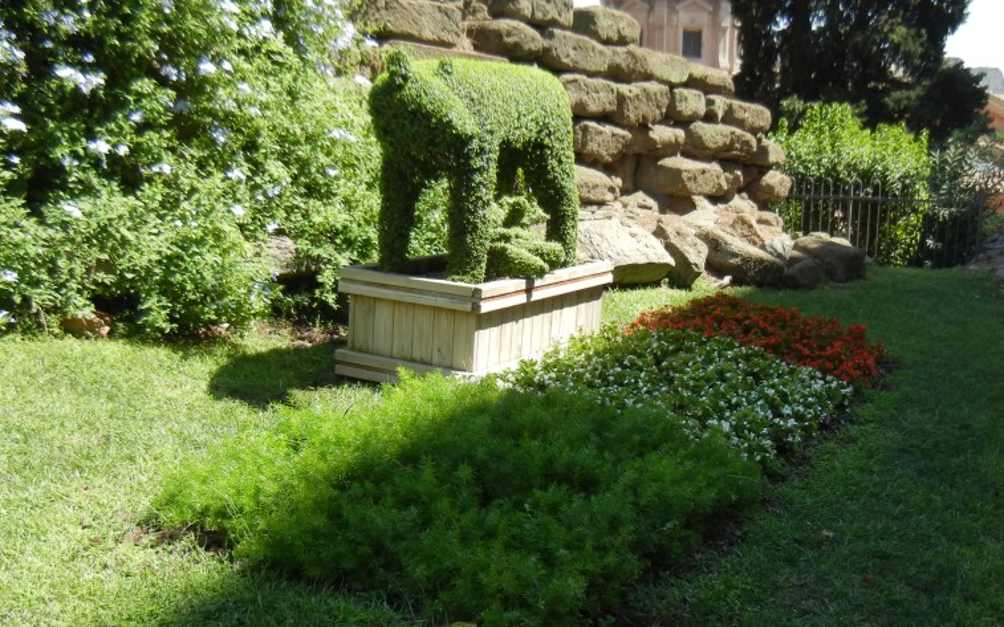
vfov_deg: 29.8
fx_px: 1176
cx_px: 557
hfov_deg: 46.1
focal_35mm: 43
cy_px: 354
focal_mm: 5.4
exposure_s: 1/508
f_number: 3.5
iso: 160
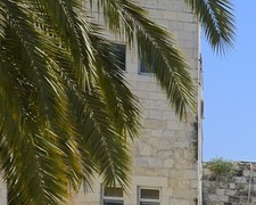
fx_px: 1212
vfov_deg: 9.2
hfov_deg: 8.7
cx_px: 882
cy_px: 386
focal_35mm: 160
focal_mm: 24
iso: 200
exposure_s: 1/250
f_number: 13
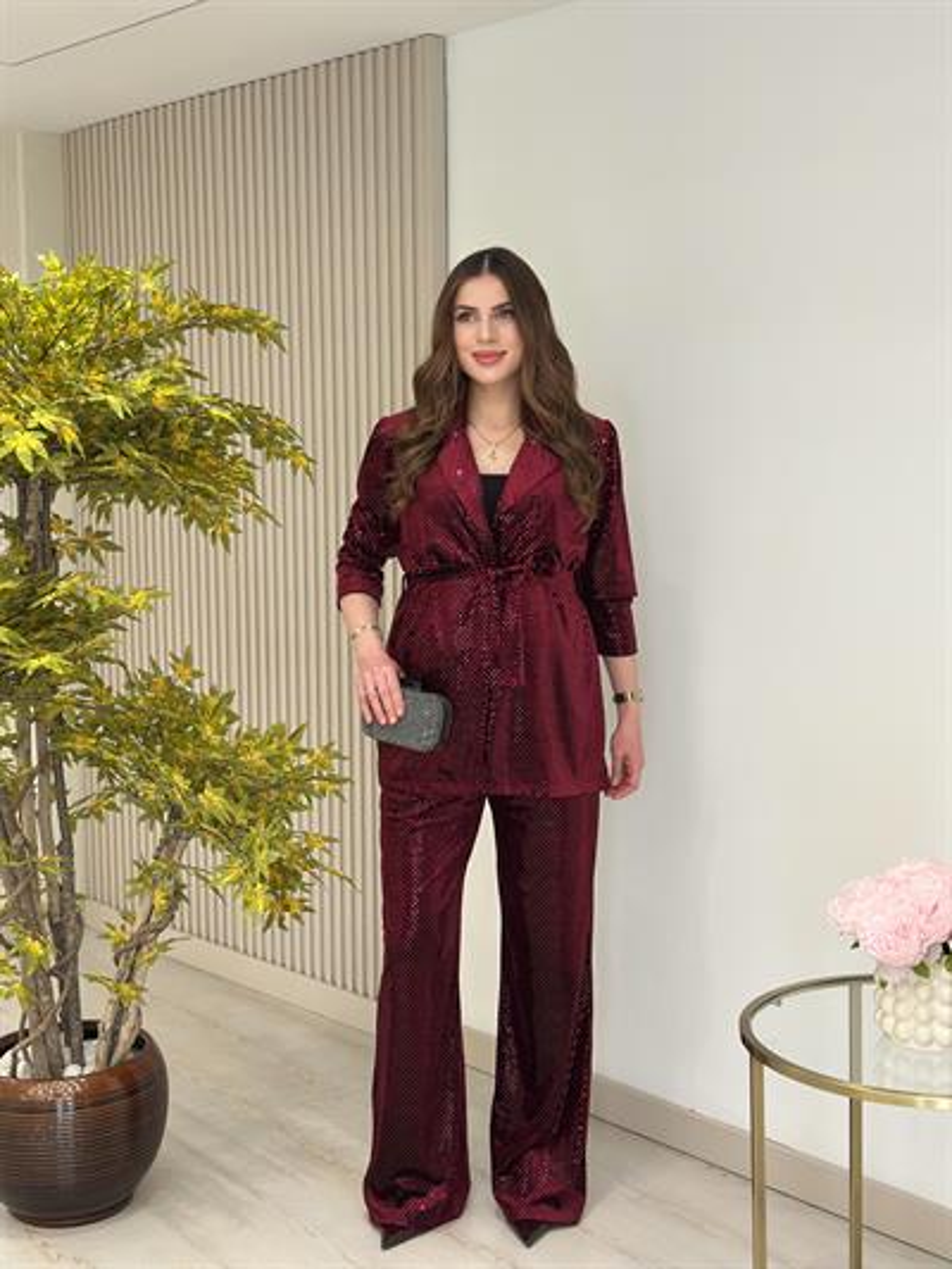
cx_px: 476
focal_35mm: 48
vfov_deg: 39.6
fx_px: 1759
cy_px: 634
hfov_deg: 30.3
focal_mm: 6.86
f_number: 1.78
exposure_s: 1/200
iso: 80
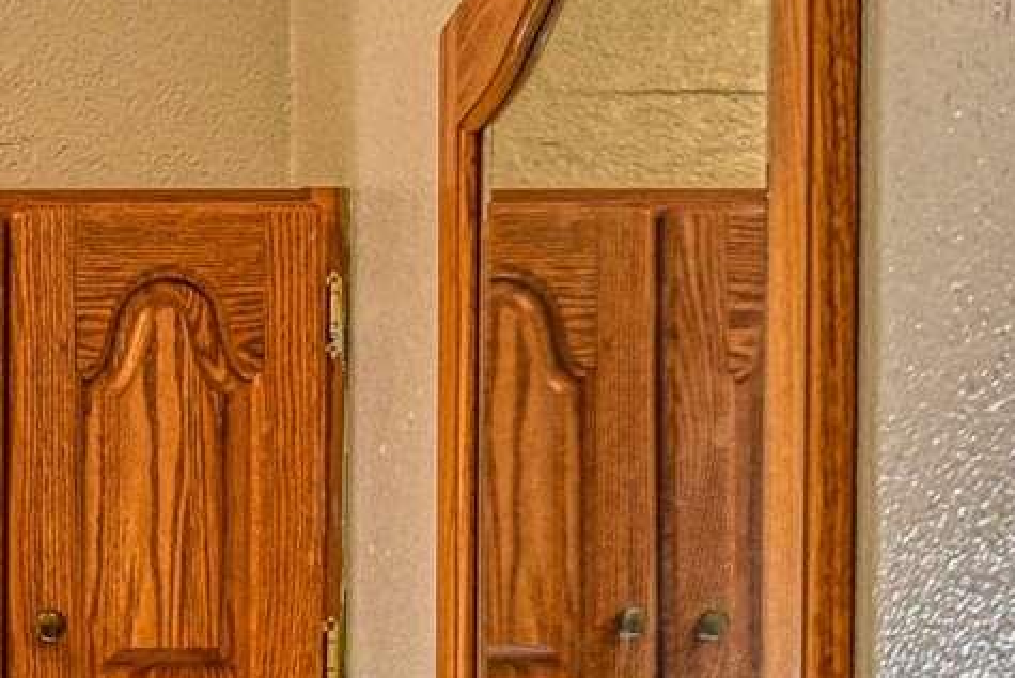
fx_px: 2736
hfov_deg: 19.0
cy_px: 1405
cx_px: -410
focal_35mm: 97
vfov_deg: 12.3
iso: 400
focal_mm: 15
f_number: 4.5
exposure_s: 1/80
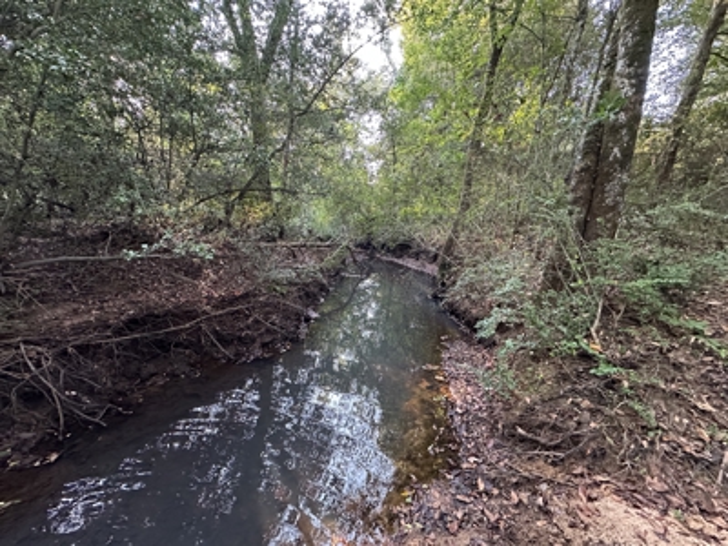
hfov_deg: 102.1
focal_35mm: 14
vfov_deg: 85.7
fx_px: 294
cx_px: 364
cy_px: 273
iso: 400
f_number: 2.2
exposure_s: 1/60
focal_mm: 2.22
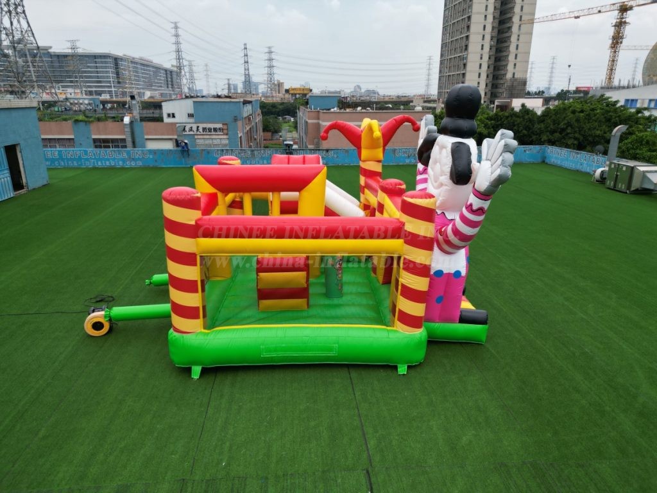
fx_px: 456
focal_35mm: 24
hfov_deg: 71.6
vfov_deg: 56.8
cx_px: 328
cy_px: 246
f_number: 1.7
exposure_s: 1/2500
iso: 140
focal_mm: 6.72
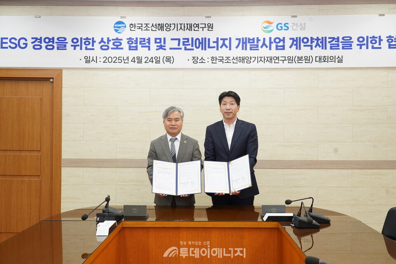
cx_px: 198
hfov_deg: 58.7
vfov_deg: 41.1
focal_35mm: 32
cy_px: 132
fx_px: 352
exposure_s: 1/250
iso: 3200
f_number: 7.1
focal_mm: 32
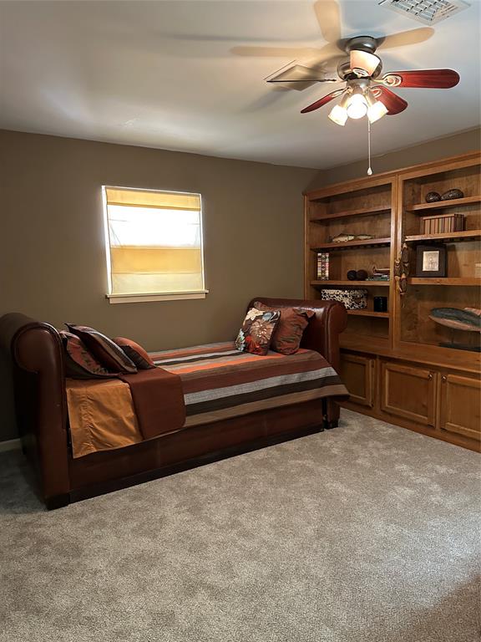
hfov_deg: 56.8
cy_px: 321
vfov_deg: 71.6
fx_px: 445
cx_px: 240
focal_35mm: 24
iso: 640
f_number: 1.78
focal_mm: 6.86
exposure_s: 1/60
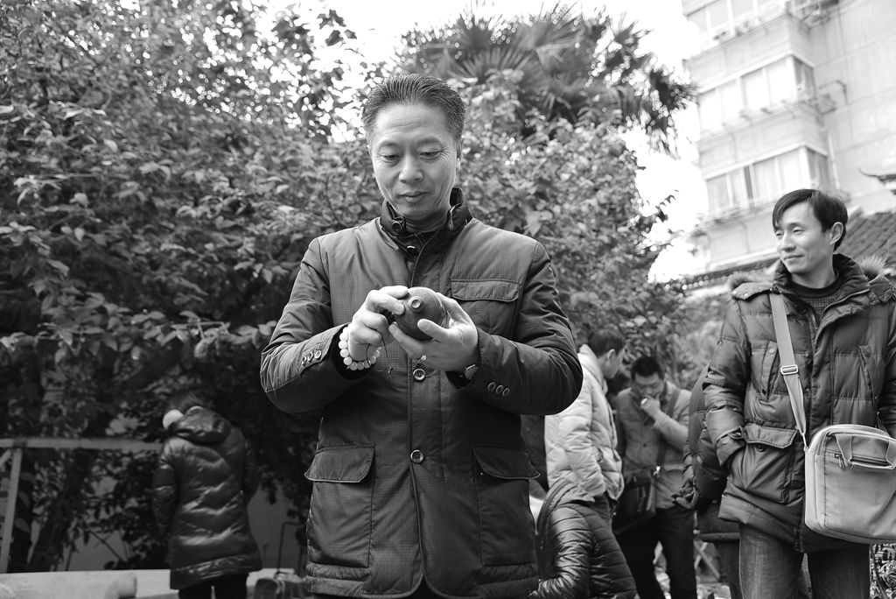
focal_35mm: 35
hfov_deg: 54.4
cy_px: 300
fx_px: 872
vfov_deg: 37.9
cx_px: 448
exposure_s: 1/320
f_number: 4
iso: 500
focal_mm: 35
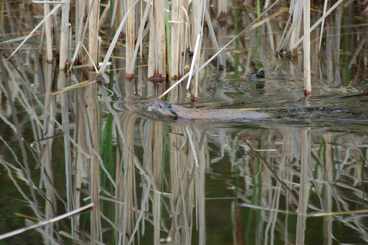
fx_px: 3677
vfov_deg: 3.8
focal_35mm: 360
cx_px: 184
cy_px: 122
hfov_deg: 5.7
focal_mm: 240
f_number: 5.3
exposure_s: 1/500
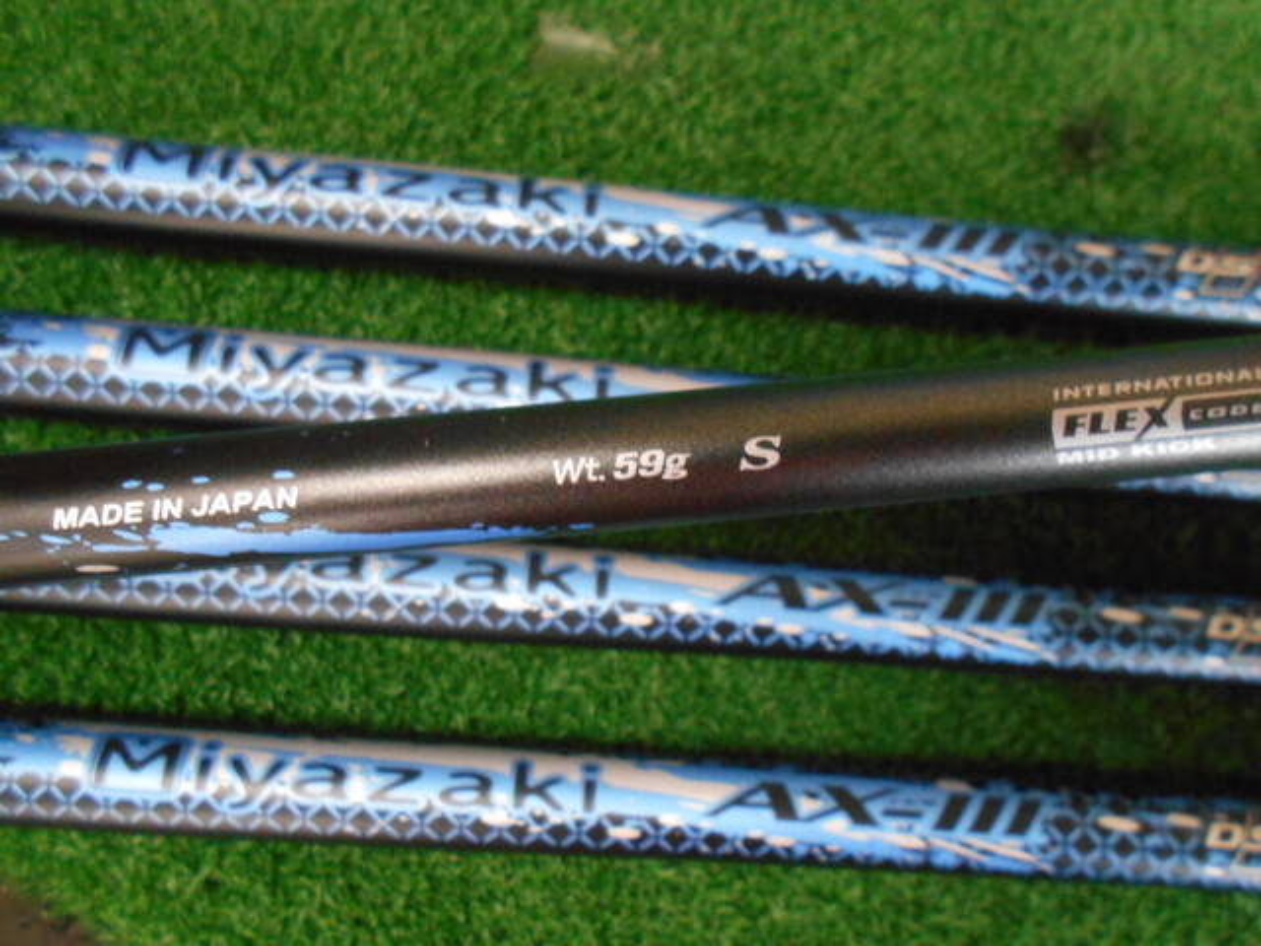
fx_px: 947
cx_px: 630
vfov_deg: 53.1
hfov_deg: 67.3
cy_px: 473
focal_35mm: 26
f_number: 3.2
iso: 800
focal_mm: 4.6
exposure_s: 1/30
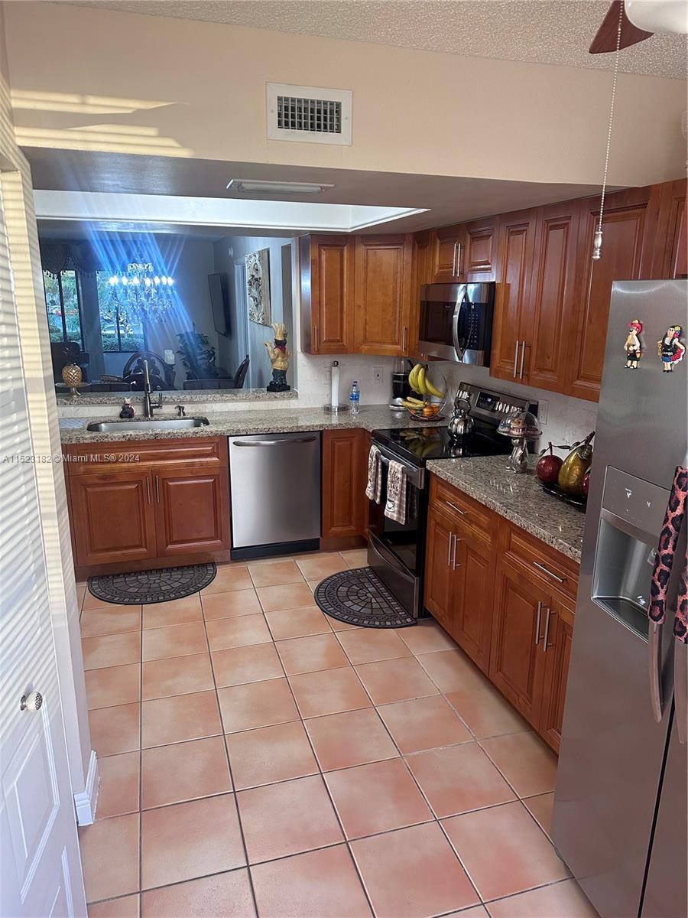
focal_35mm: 24
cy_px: 459
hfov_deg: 56.8
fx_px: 636
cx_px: 344
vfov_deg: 71.6
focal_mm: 6.86
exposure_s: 1/120
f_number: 1.78
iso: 200
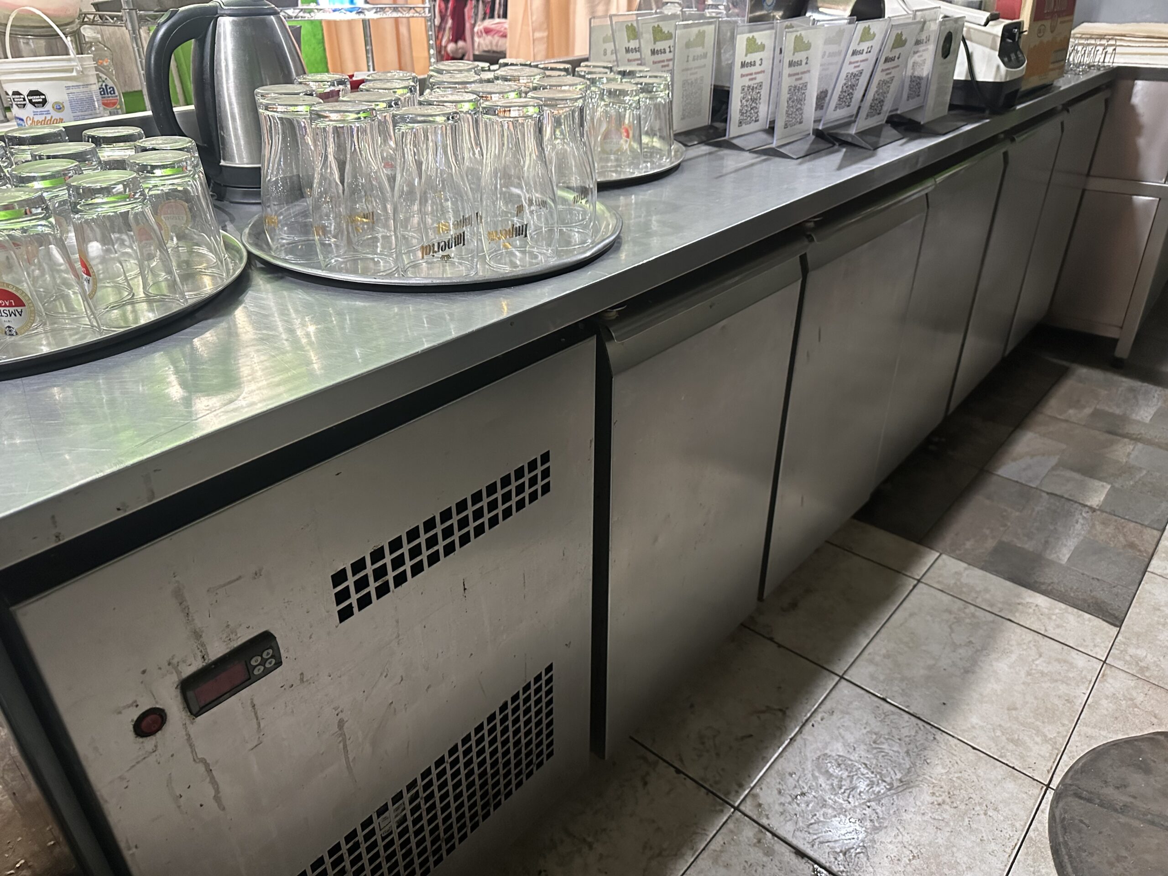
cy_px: 438
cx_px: 584
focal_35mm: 24
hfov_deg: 71.6
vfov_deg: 56.8
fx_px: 810
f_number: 1.78
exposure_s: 1/33
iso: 640
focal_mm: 6.86
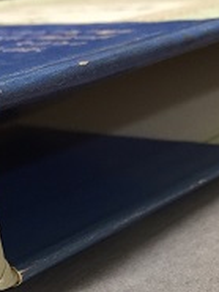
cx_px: 170
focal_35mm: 77
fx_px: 649
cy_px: 327
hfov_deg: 19.0
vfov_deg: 23.6
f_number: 2.2
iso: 250
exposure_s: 1/33
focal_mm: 4.15
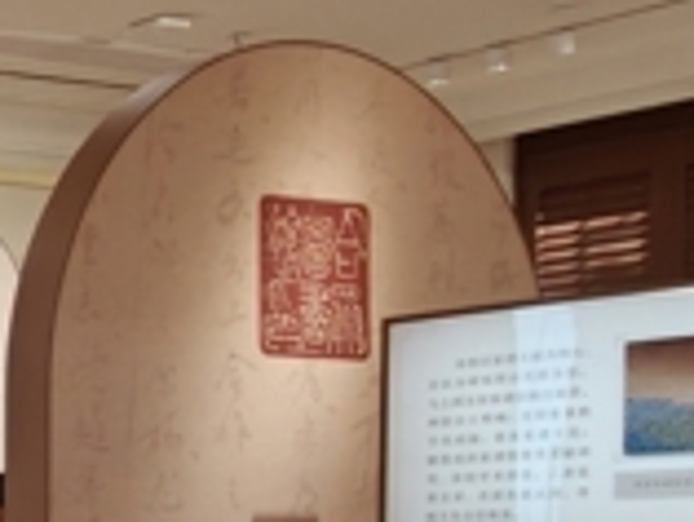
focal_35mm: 86
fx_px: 1725
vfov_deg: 16.6
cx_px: -1087
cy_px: 582
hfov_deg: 13.7
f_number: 2
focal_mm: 2.3
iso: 800
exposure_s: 1/92
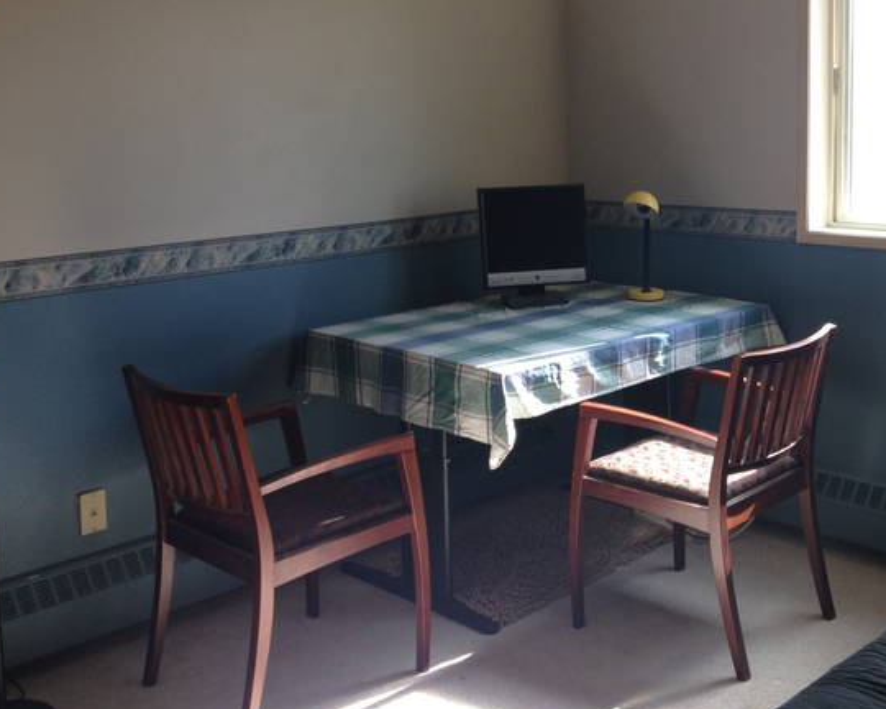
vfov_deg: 30.1
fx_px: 1311
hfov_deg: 37.1
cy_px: 246
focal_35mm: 50
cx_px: 550
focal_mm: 4.28
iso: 64
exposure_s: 1/120
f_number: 2.4
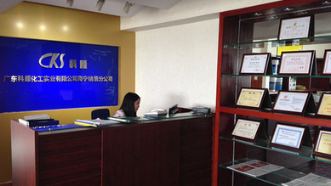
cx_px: 165
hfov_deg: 54.0
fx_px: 325
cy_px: 103
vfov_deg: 32.0
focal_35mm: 37
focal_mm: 4.12
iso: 80
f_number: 2.4
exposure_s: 1/20
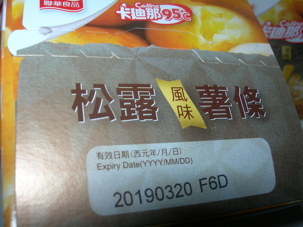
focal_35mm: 38
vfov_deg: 37.7
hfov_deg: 49.0
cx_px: 152
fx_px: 333
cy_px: 114
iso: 50
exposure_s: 1/60.1
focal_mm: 7.8
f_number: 4.8
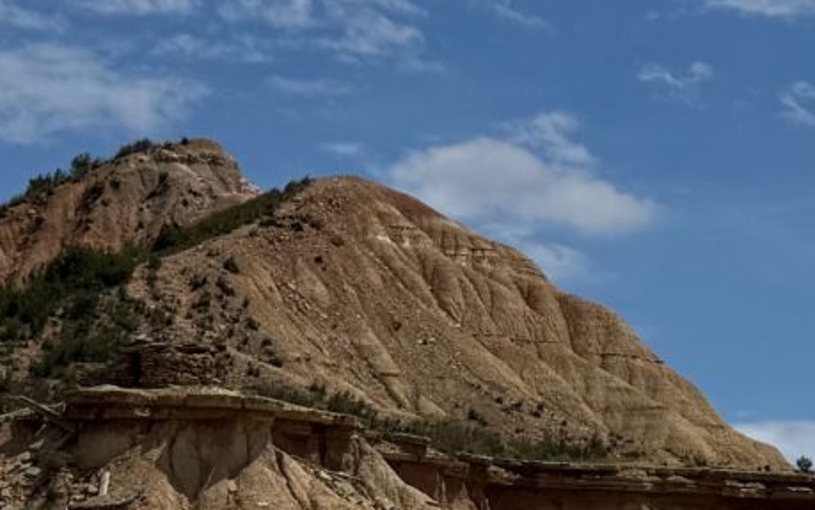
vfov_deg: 8.7
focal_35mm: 142
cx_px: 801
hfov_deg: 14.5
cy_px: 1064
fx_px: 3154
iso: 80
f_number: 1.78
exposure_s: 1/12346
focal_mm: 6.76
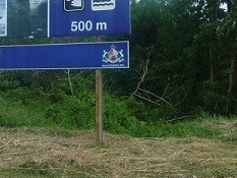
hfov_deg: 27.6
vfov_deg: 21.3
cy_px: 28
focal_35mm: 68
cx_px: 25
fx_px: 466
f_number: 2.8
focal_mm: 5.5
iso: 80
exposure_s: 1/1000
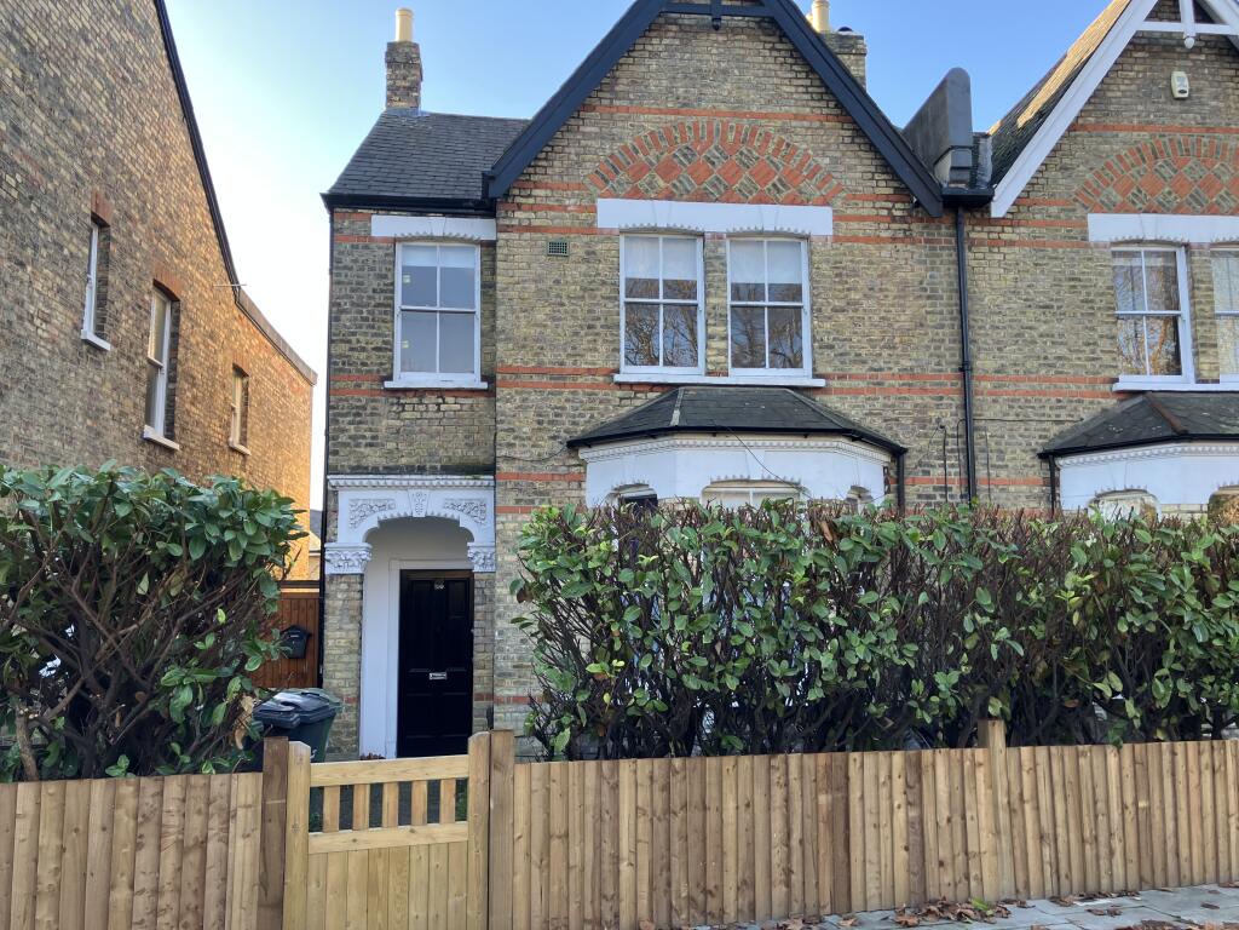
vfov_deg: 49.7
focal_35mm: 28
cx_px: 620
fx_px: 1002
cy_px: 465
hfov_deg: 63.4
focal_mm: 3.99
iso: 25
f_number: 1.8
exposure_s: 1/121
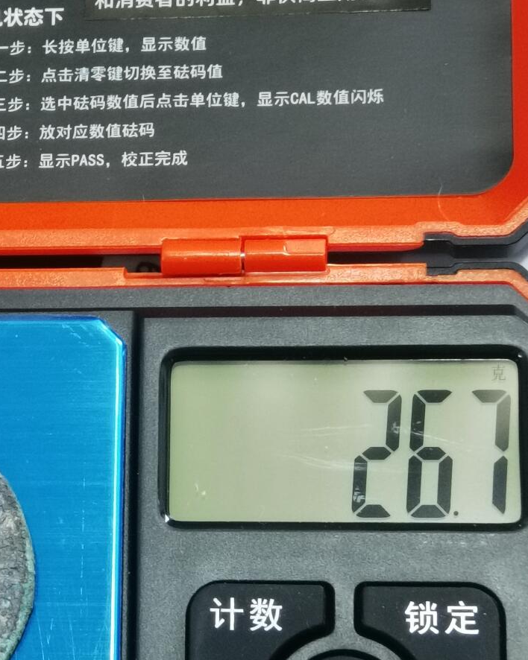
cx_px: 46
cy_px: 347
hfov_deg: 12.2
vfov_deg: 15.4
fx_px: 2443
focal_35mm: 125
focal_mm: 6.67
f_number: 1.9
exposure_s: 1/100
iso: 160
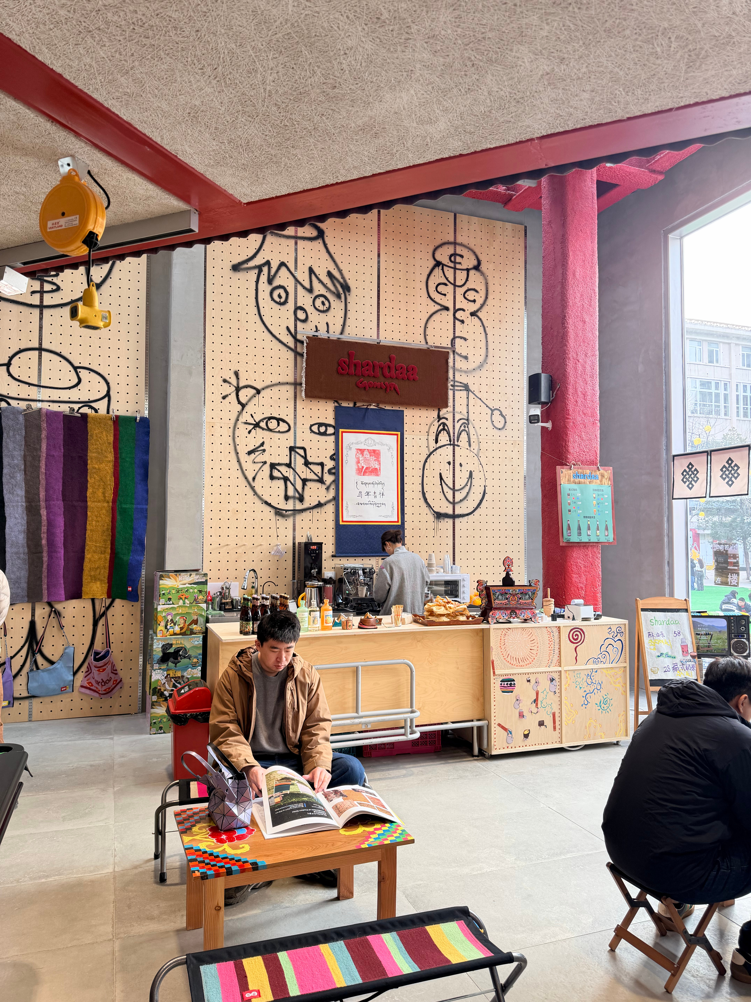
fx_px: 694
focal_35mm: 24
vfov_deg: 71.6
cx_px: 376
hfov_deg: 56.8
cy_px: 501
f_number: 1.78
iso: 80
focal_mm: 6.76
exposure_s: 1/121
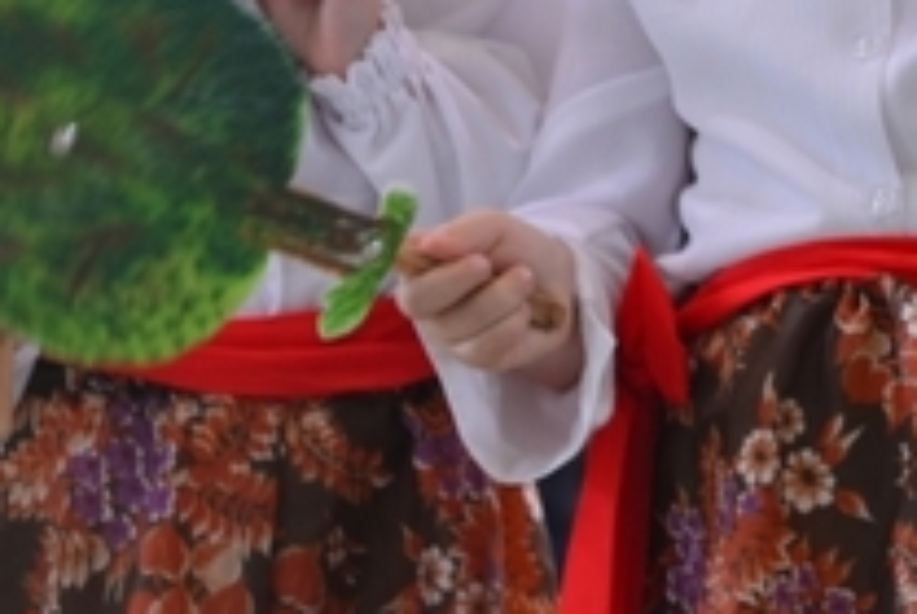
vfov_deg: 2.0
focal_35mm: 678
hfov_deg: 3.0
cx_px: 974
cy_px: -140
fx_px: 17294
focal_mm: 200
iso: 500
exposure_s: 1/200
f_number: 2.8
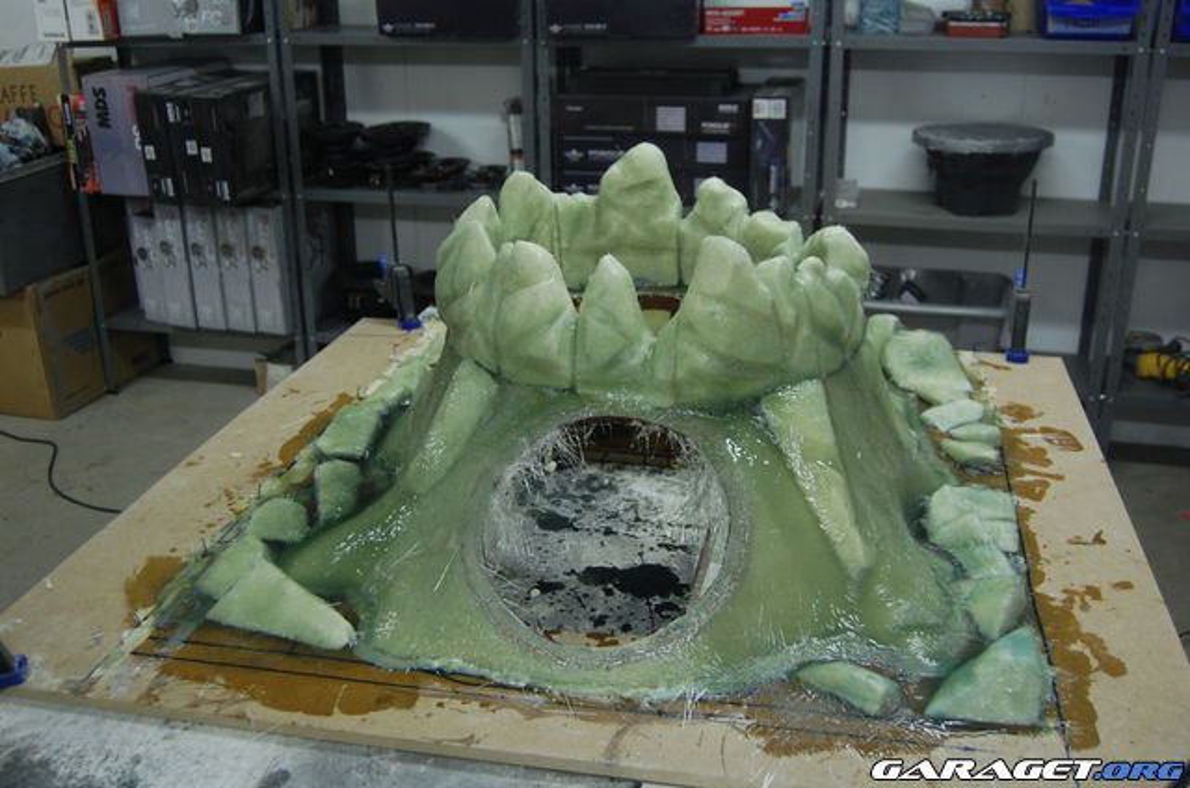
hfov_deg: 53.2
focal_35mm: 36
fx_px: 1188
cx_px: 595
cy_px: 394
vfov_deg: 36.7
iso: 800
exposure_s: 1/20
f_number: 4
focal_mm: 24
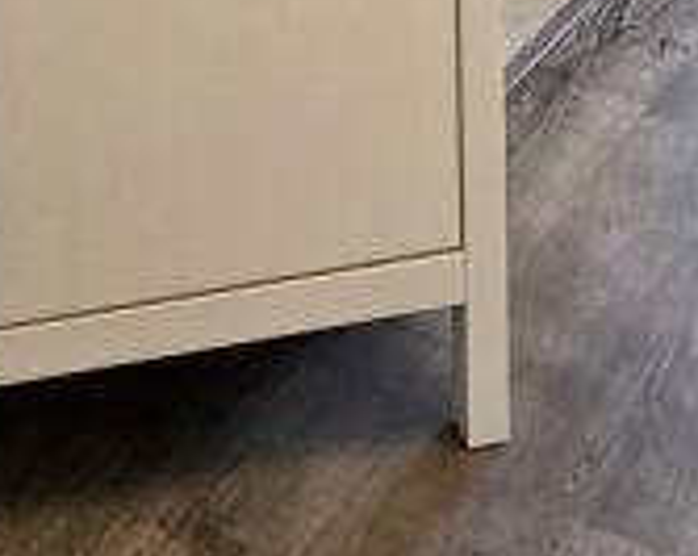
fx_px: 1609
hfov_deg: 24.5
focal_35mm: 78
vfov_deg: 13.7
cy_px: -803
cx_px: 305
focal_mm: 2.2
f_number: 2.2
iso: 100
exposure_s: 1/50.3
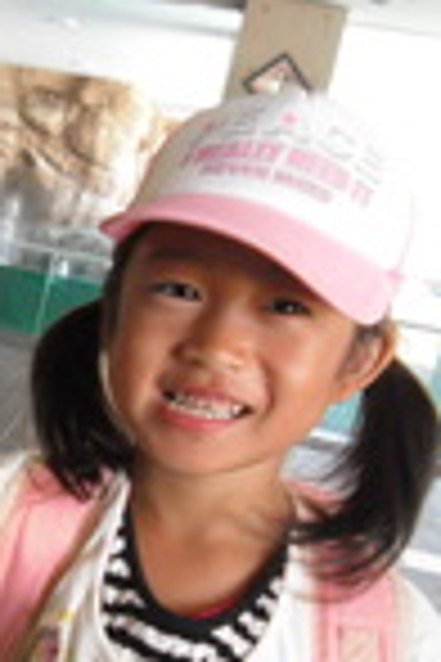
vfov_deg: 29.9
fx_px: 1231
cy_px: 423
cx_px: -202
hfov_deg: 18.3
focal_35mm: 67
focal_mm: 4.9
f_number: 3.2
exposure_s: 1/50
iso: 400
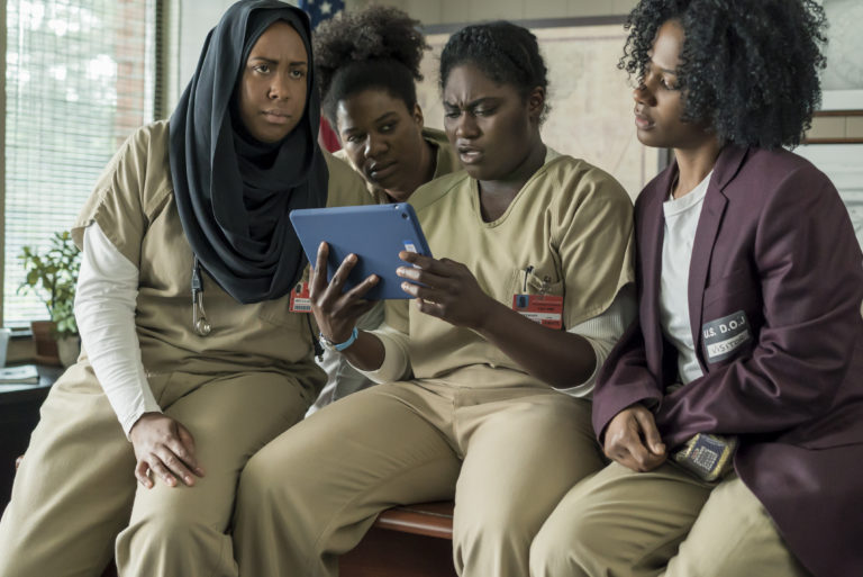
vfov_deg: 24.7
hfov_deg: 36.2
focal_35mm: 55
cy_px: 288
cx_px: 432
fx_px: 1319
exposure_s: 1/125
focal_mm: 55
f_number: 3.2
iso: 5000
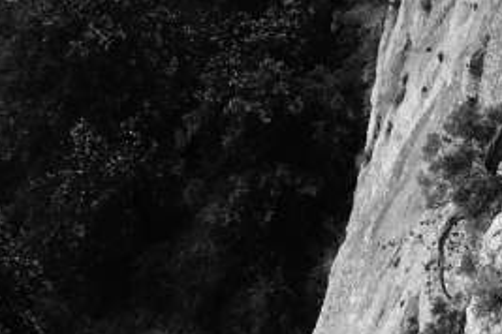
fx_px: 2775
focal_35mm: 199
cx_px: 395
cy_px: -131
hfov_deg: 10.3
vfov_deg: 6.8
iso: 800
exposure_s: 1/640
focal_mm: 21.8
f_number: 4.5
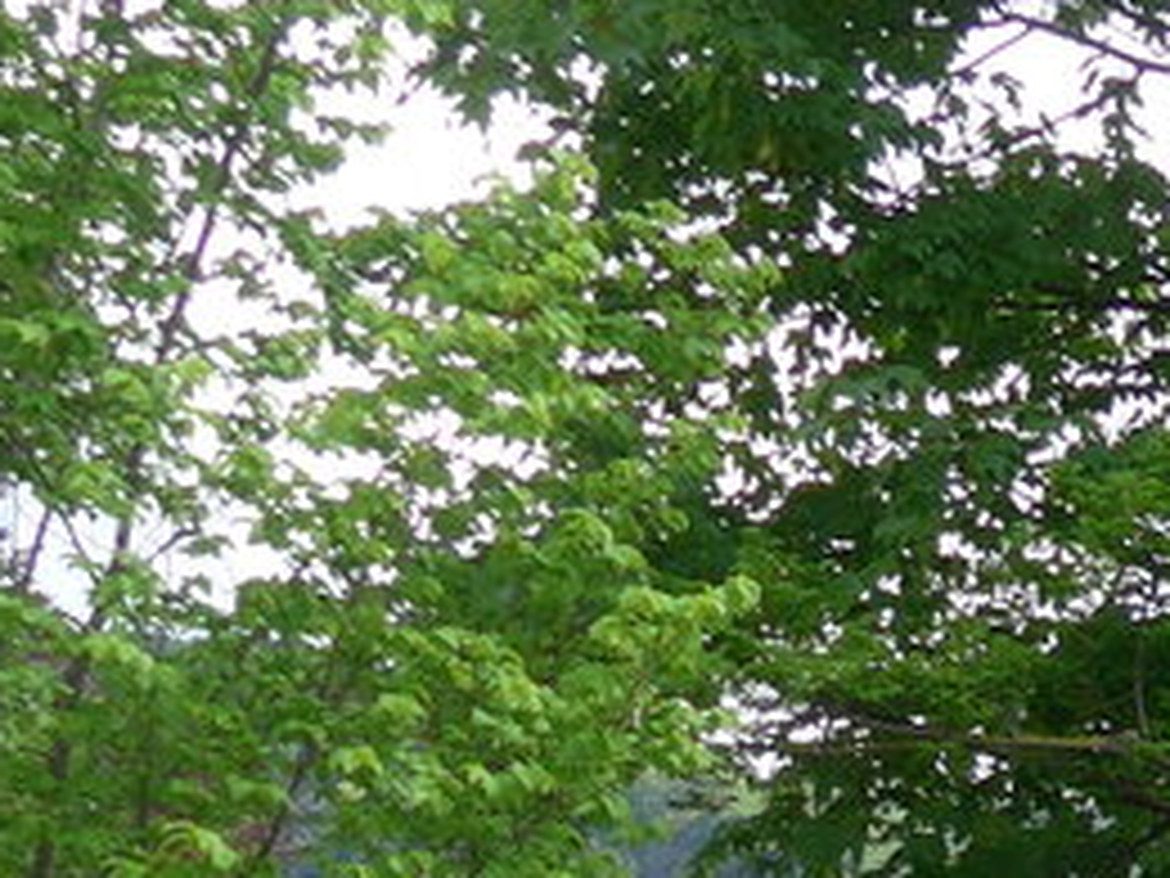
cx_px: 2034
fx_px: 4529
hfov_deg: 13.4
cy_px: 1833
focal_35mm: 134
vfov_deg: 10.1
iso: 80
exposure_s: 1/640
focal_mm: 6
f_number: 2.8
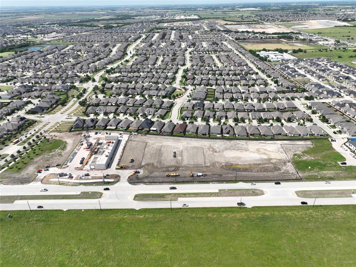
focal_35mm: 24
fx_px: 247
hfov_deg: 71.6
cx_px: 178
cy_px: 134
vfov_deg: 56.8
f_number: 2.8
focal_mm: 12.29
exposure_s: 1/1600
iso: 100
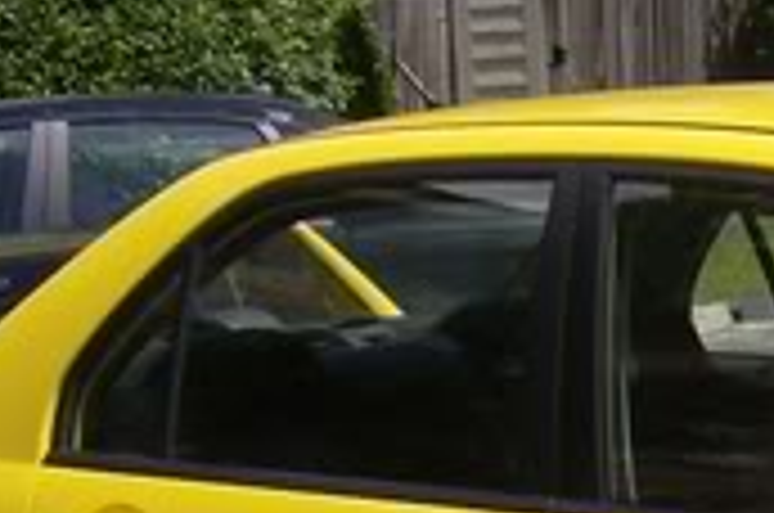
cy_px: 792
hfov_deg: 11.5
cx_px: 1044
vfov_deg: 7.7
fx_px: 3734
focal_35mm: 174
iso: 100
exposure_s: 1/898
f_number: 4.7
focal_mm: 6
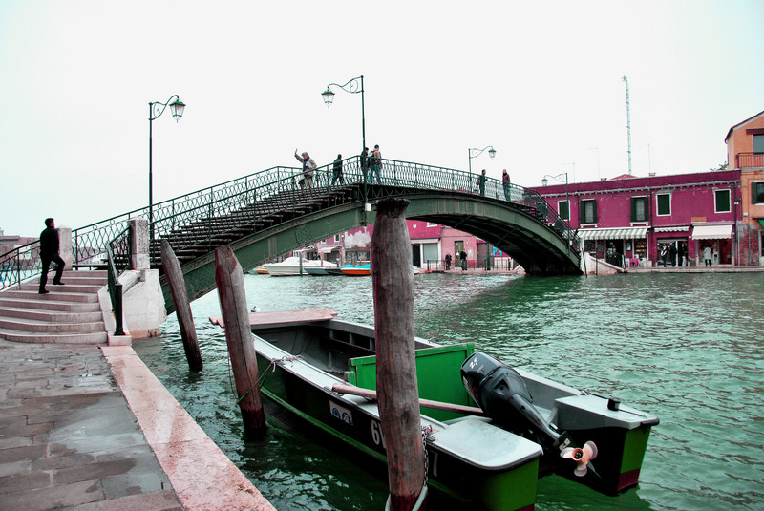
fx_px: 574
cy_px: 256
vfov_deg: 48.0
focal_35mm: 27
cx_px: 382
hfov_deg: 67.3
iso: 400
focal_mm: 18
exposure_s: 1/1000
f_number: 4.5
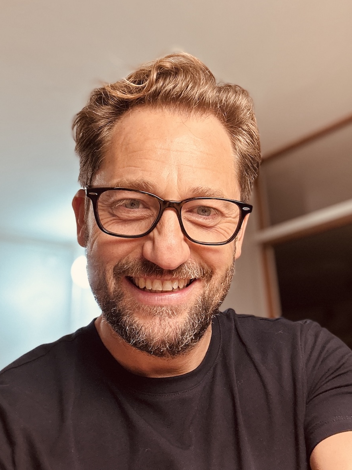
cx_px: 185
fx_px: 461
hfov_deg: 41.8
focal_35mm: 34
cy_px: 224
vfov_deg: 53.9
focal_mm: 2.69
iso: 200
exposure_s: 1/50
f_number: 1.9
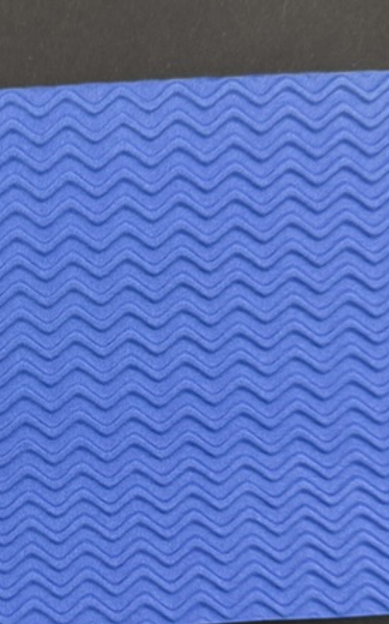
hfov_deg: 21.3
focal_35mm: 59
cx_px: 13
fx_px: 1001
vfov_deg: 34.2
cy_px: 418
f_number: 1.78
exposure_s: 1/100
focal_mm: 6.76
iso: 160
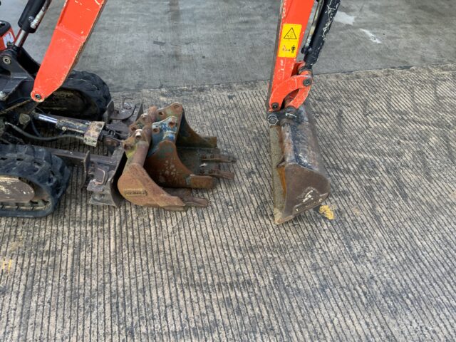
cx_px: 228
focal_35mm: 29
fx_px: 382
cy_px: 171
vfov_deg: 48.2
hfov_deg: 61.7
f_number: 1.8
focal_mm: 3
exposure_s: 1/122
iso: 20
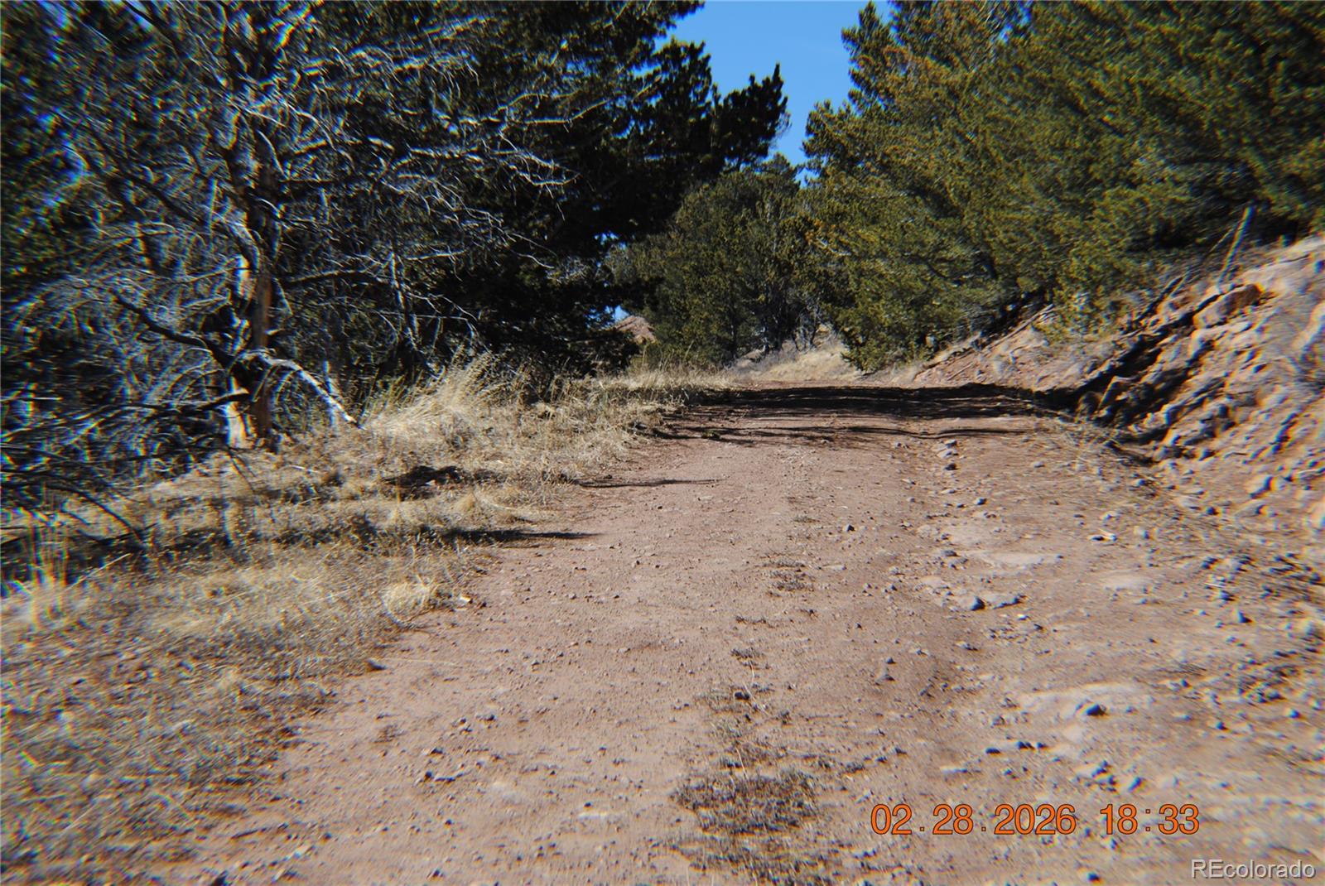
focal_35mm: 54
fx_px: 1989
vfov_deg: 25.1
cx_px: 662
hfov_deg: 36.8
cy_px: 443
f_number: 7.1
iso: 100
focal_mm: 36
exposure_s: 1/200
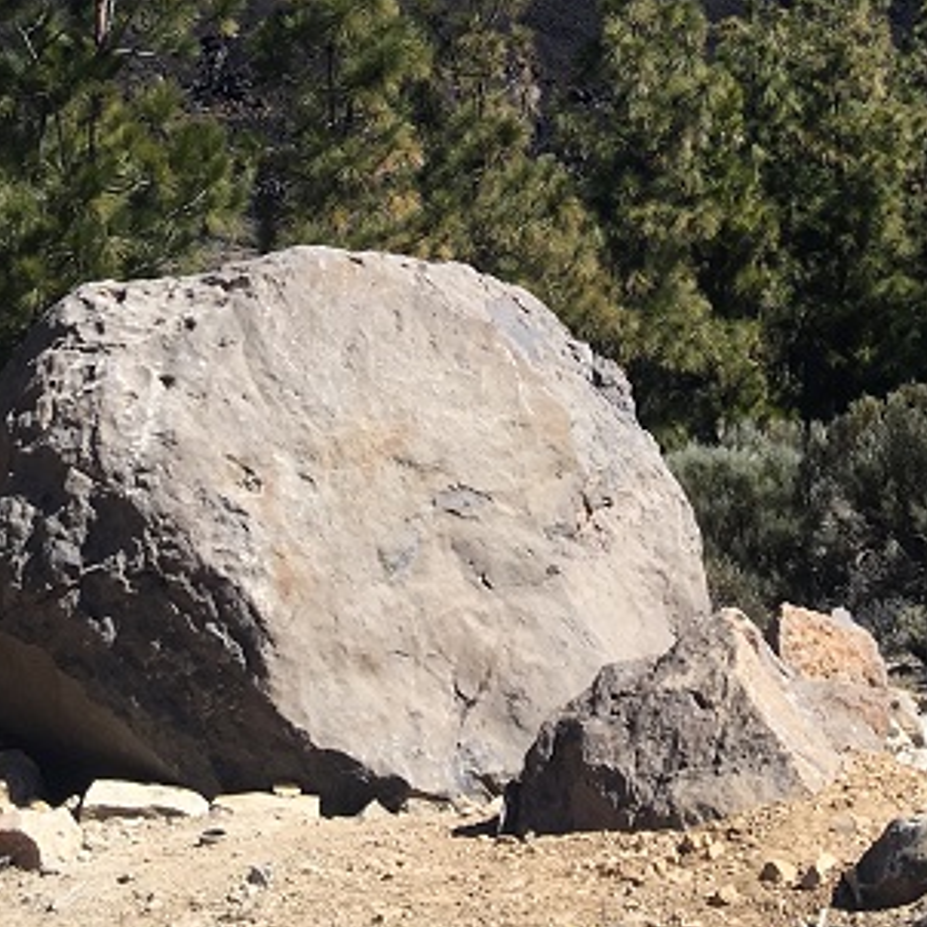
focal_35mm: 87
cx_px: 519
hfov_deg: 19.9
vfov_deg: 18.0
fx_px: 2636
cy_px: -427
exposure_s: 1/1374
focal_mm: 4.15
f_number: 2.2
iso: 25
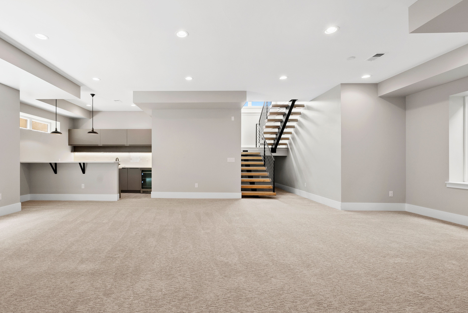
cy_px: 158
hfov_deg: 93.1
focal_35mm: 17
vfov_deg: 70.5
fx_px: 221
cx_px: 220
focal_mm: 15
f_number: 8
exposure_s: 1/5
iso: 400
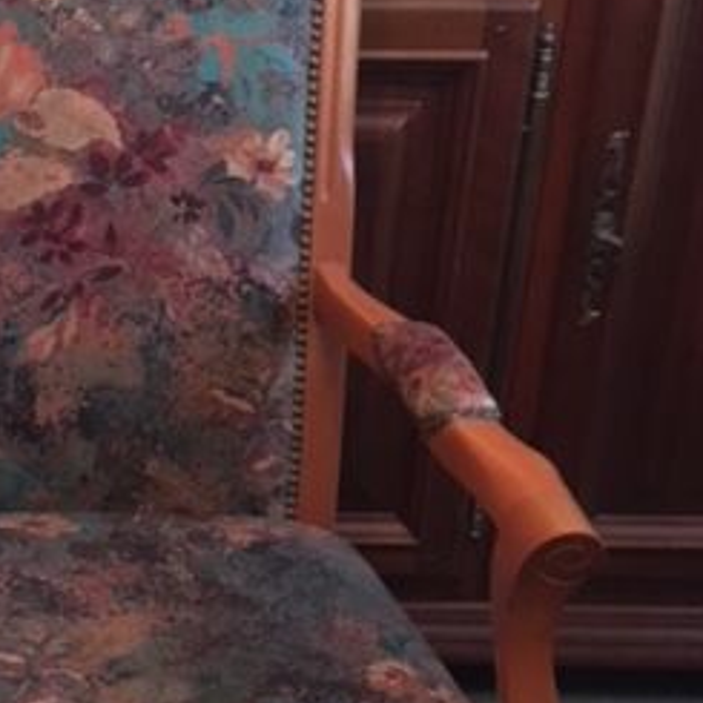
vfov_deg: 25.7
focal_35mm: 67
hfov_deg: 24.9
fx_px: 1539
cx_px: 63
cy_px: 413
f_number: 2.2
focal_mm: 4.15
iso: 800
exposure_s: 1/17
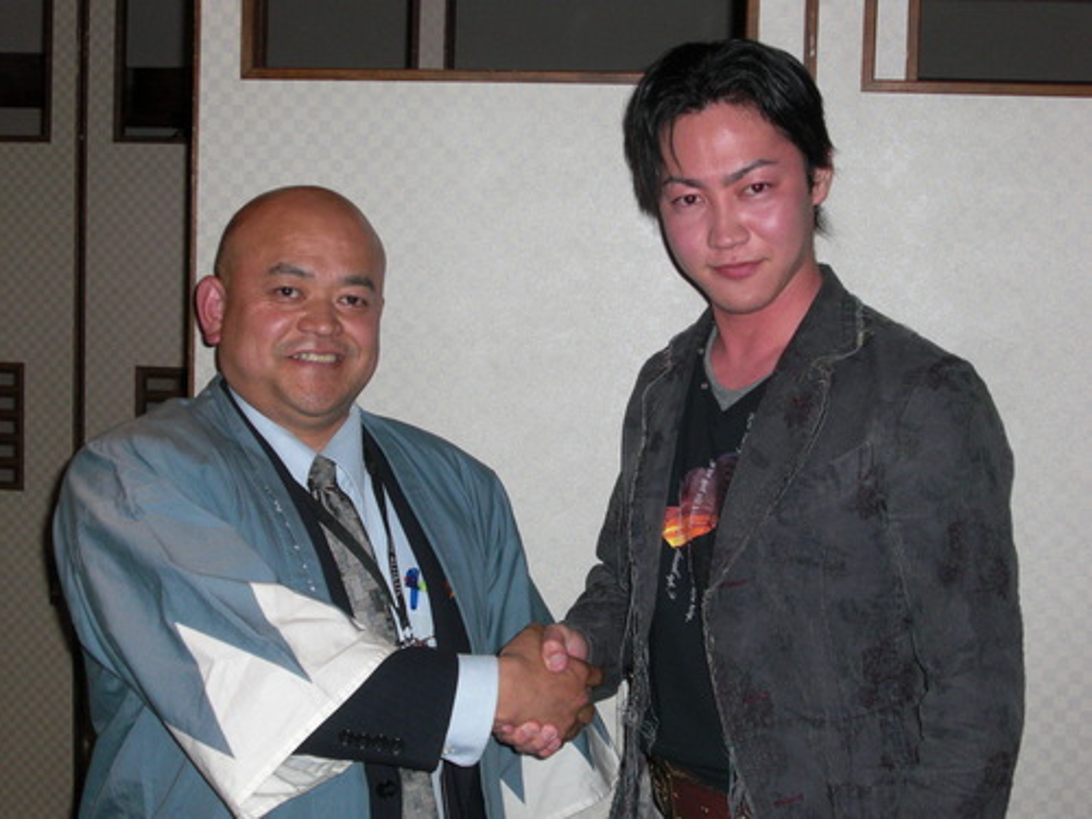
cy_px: 410
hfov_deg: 36.8
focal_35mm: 52
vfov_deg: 28.0
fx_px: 1640
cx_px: 546
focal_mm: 9.1
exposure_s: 1/60
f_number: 3.4
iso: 200
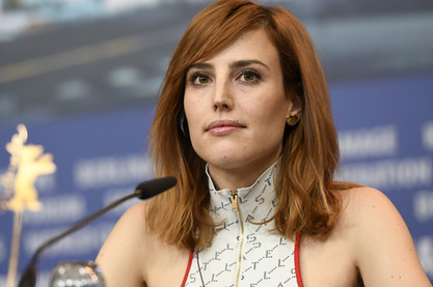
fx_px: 2210
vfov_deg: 7.4
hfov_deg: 11.2
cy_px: 140
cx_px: 209
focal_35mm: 184
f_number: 3.5
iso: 1250
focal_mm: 170
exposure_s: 1/320
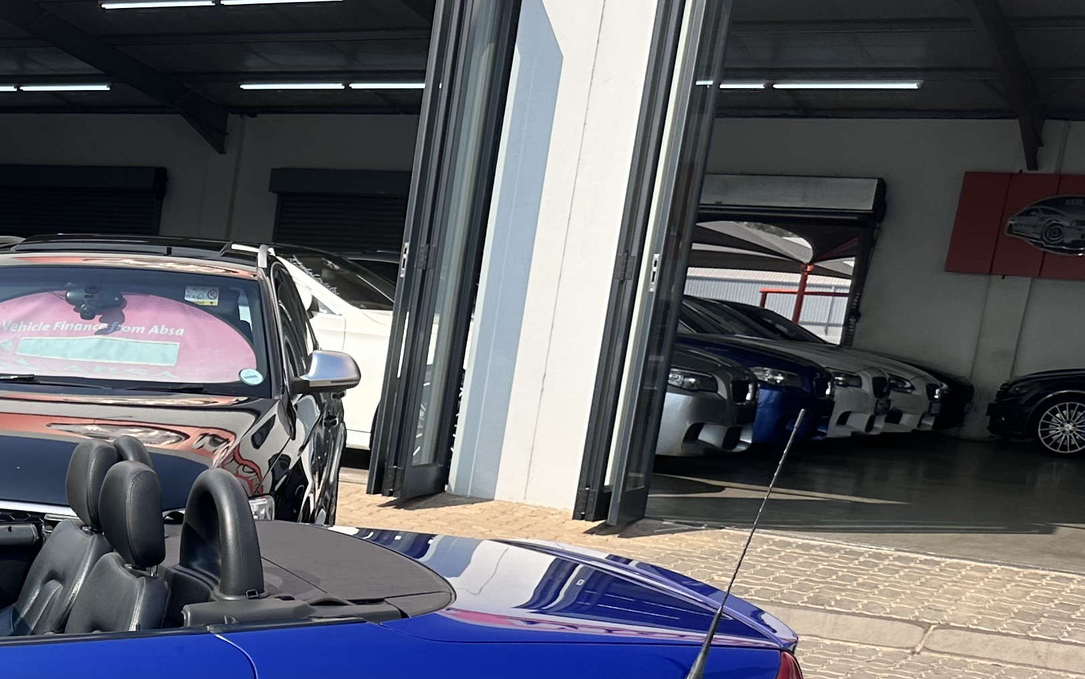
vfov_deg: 19.8
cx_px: -191
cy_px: 739
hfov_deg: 28.5
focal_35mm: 63
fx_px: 1863
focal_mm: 6.86
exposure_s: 1/2591
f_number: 1.78
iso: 80
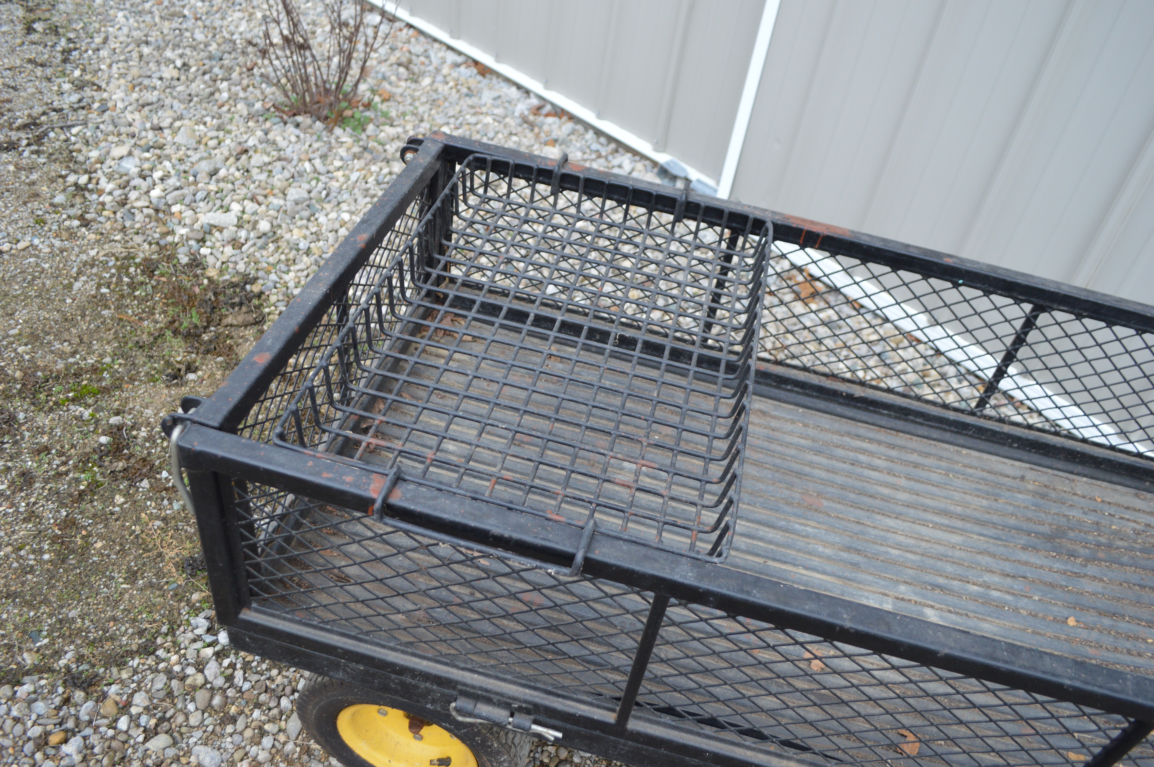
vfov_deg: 47.8
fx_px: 865
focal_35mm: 27
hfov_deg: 67.4
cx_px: 577
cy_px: 384
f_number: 4
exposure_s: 1/60
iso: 400
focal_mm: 18
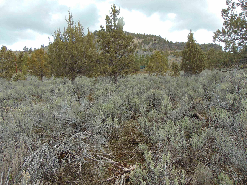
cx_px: 124
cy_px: 92
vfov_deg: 54.9
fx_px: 178
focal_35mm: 25
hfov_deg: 69.4
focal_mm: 4.5
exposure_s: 1/640
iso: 80
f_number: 3
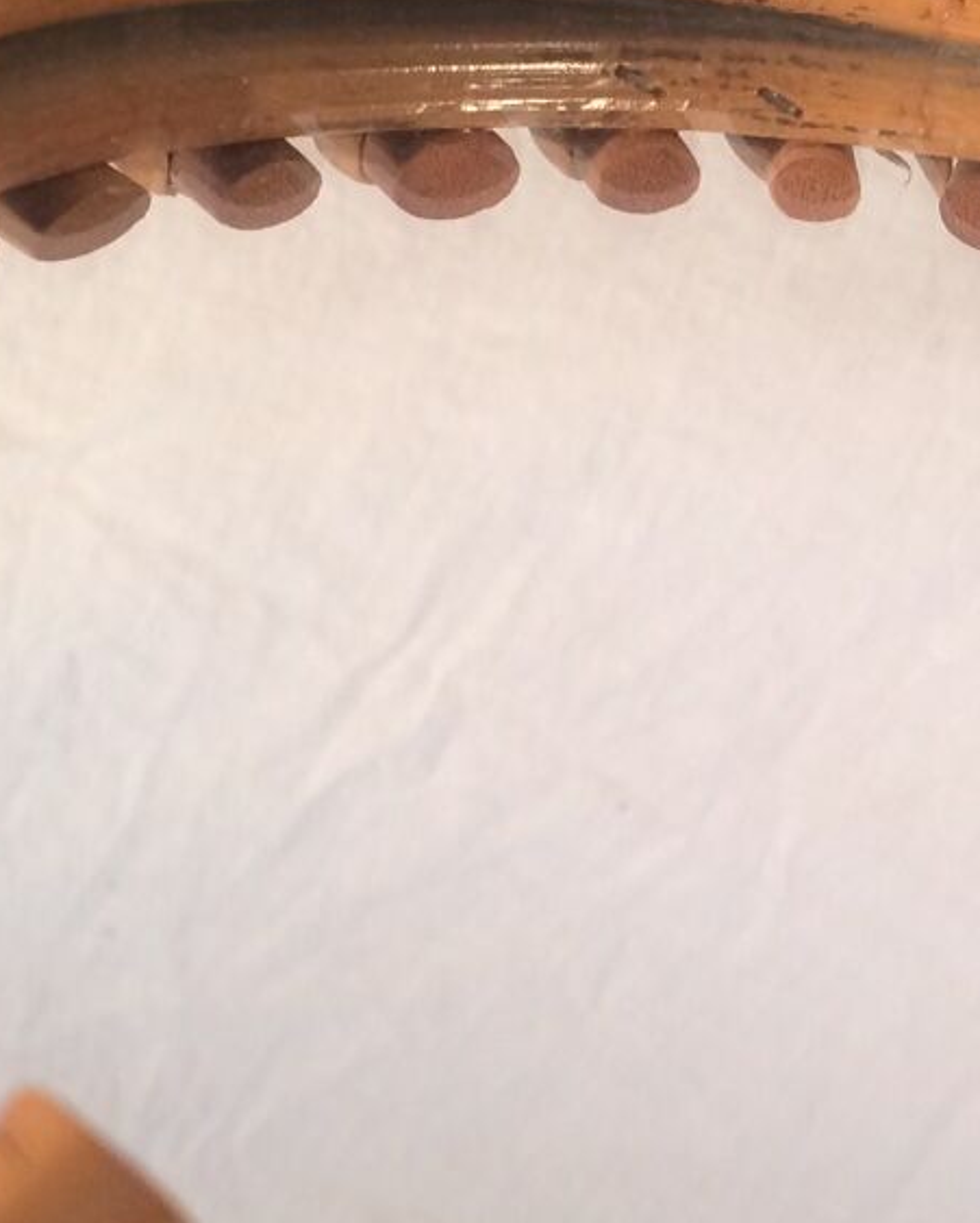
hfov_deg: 18.3
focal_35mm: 82
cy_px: 832
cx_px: 945
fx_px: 2971
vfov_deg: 23.2
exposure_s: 1/33
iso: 64
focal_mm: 4.15
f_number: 2.2
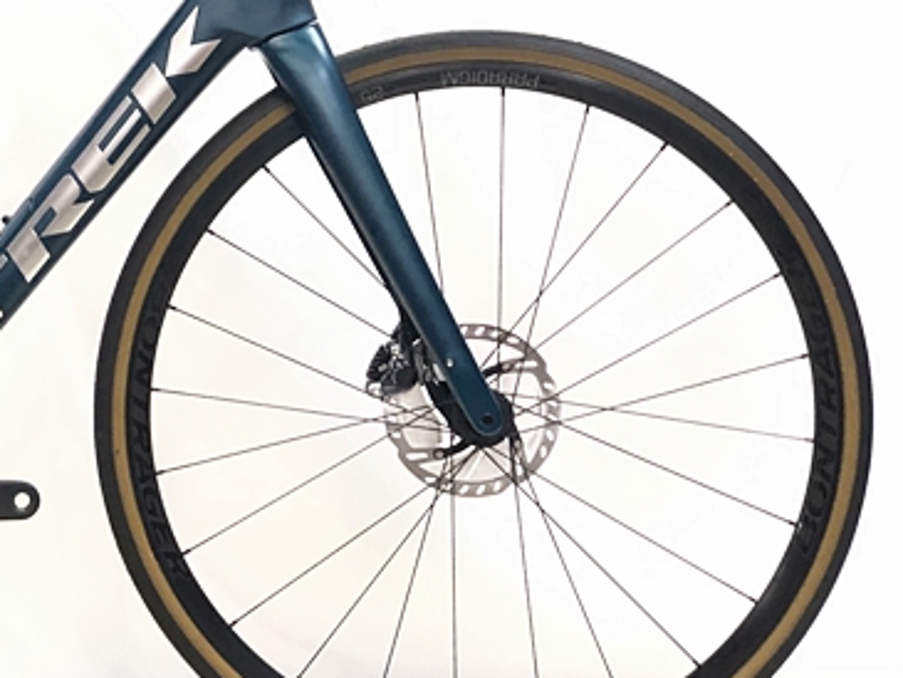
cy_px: 186
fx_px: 2975
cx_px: -79
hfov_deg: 16.7
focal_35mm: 114
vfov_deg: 13.0
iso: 125
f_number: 2.4
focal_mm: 6
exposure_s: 1/25
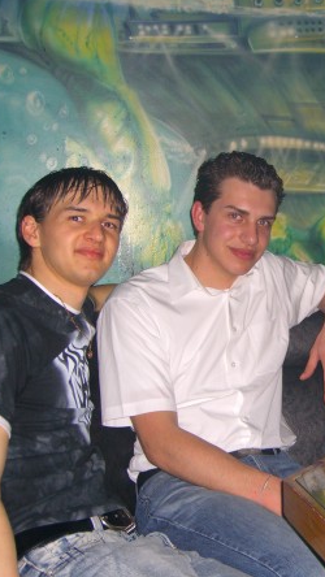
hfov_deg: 20.7
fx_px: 857
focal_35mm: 56
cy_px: 288
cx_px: 332
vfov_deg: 37.2
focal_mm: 7.9
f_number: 2.8
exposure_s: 1/60
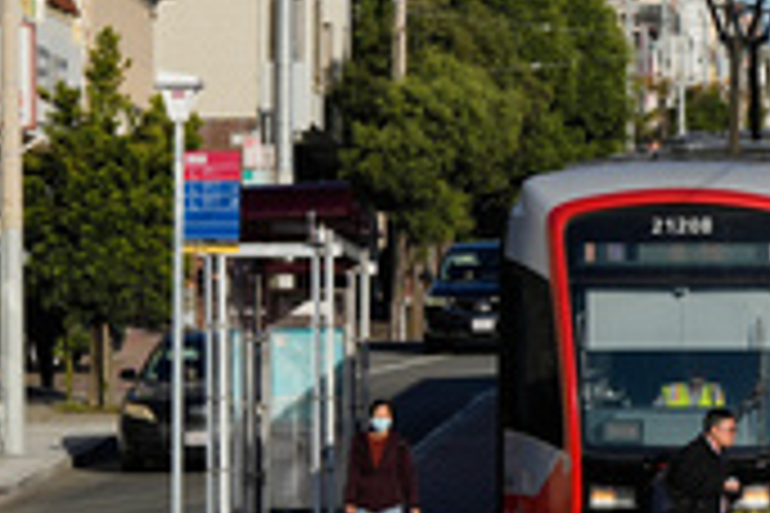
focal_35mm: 359
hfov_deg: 5.7
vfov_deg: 3.8
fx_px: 7678
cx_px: 662
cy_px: 83
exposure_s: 1/1600
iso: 400
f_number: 8
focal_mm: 120
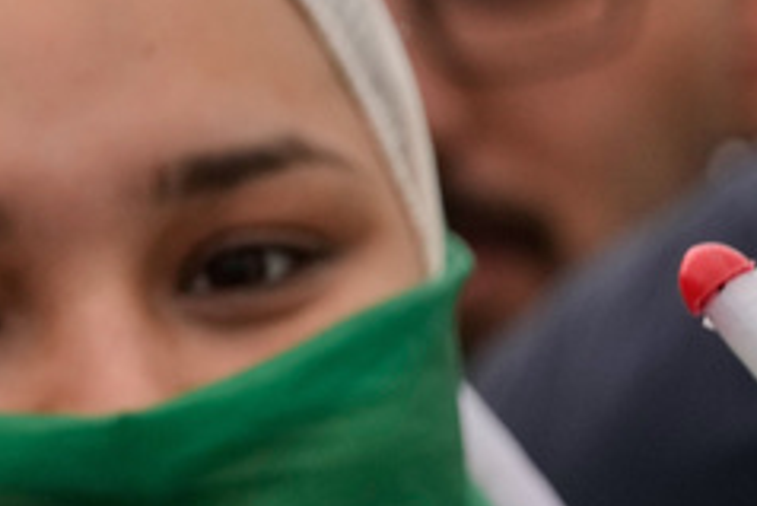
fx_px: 18094
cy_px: 823
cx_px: -795
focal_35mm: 860
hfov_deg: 2.4
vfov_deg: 1.6
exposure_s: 1/800
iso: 800
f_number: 6.3
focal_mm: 200
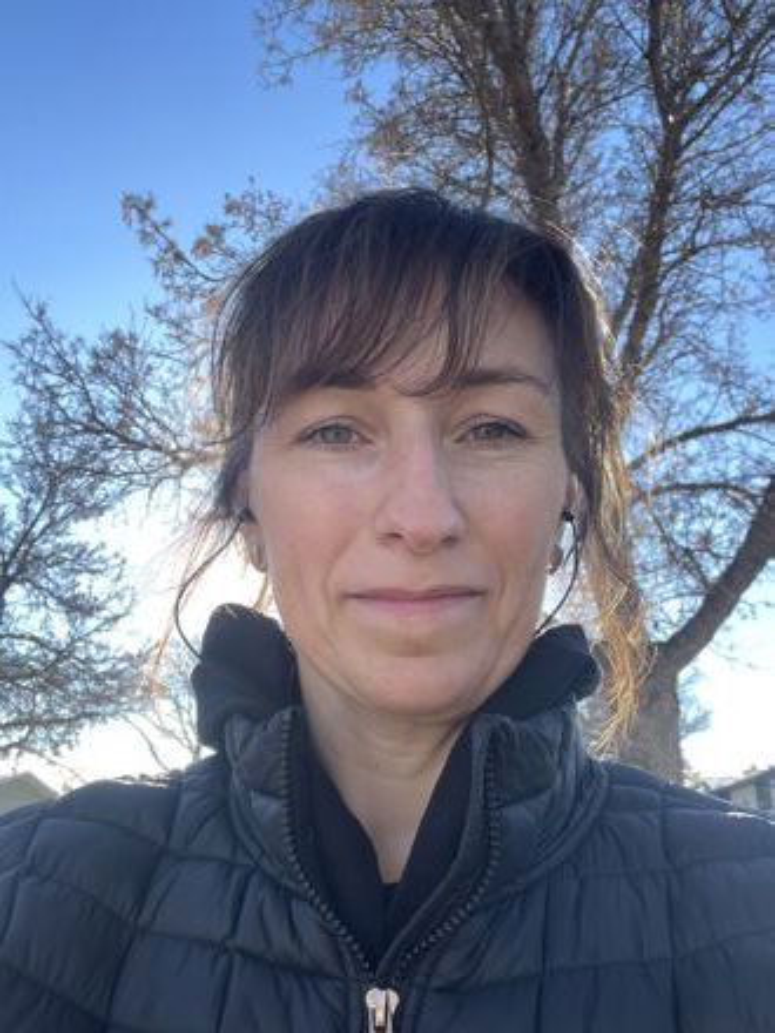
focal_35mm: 30
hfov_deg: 46.8
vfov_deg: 60.0
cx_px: 388
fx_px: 896
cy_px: 516
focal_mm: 2.71
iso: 25
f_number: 2.2
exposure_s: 1/121
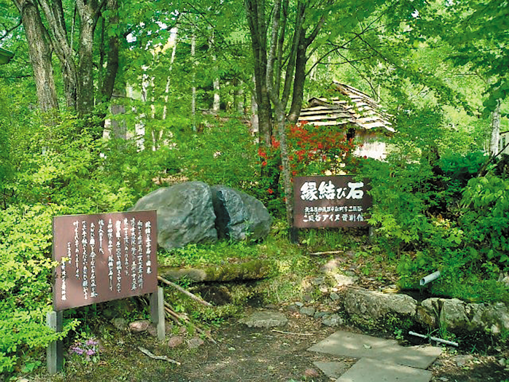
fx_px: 529
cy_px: 191
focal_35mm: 36
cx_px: 254
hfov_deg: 51.4
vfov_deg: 39.7
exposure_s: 1/320
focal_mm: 7.5
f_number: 3.2
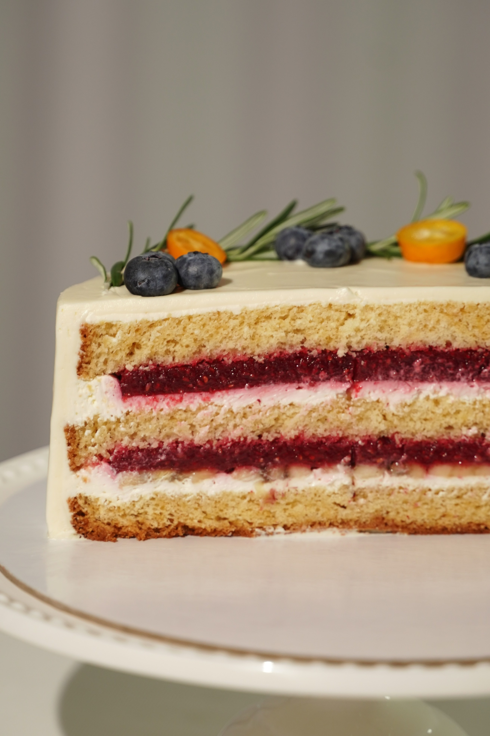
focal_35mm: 112
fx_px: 2286
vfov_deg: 18.3
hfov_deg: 12.2
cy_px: 368
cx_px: 245
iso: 320
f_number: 2.8
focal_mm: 75
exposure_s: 1/100
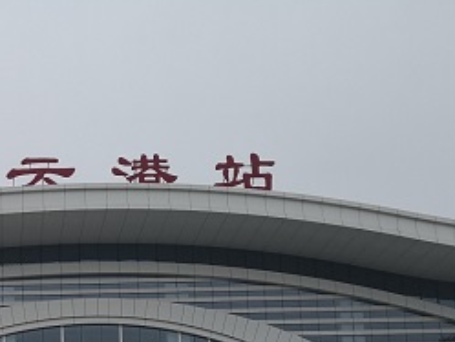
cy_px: 402
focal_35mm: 65
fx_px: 855
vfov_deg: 21.2
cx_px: 22
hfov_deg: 28.3
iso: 50
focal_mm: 3.95
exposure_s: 1/3077
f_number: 1.6
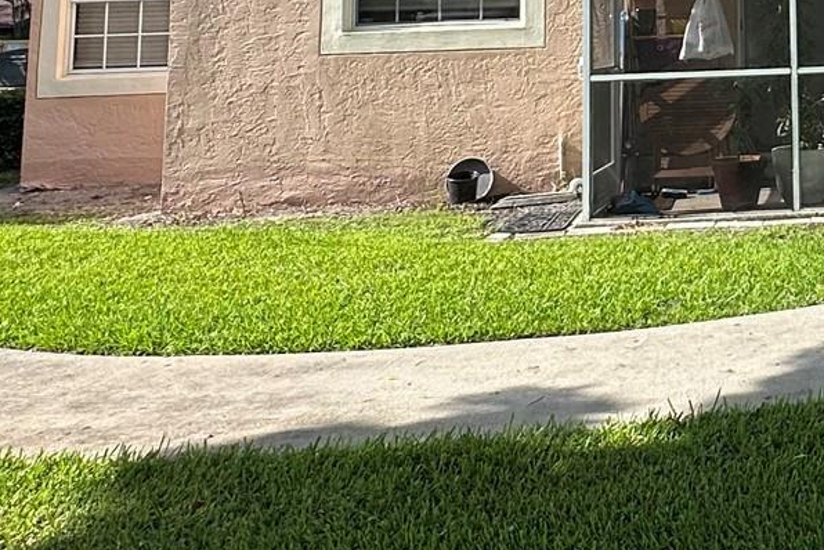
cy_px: -97
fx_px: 1145
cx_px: 948
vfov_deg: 24.6
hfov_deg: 33.4
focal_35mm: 50
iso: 40
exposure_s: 1/972
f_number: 2.2
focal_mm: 2.22
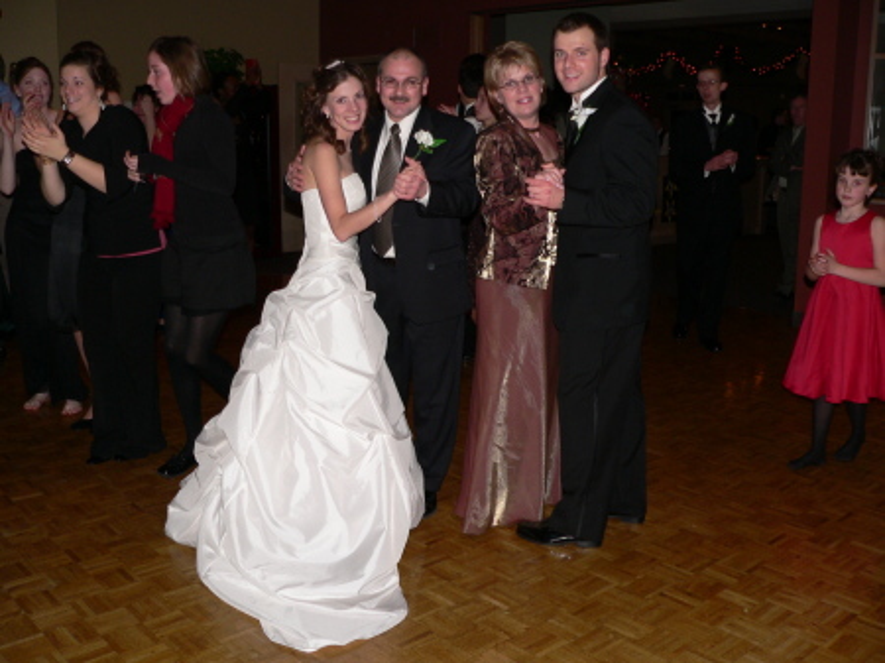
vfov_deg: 39.6
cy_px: 332
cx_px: 442
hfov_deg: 51.4
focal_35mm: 36
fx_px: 920
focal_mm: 6
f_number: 2.8
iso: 100
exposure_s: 1/60
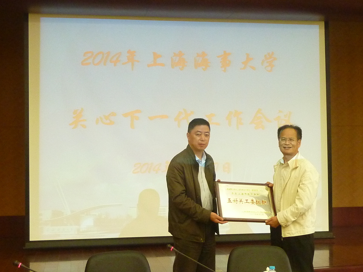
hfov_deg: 33.2
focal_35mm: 58
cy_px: 136
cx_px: 182
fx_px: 608
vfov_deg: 25.2
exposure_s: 1/20
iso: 400
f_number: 3.5
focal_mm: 5.3
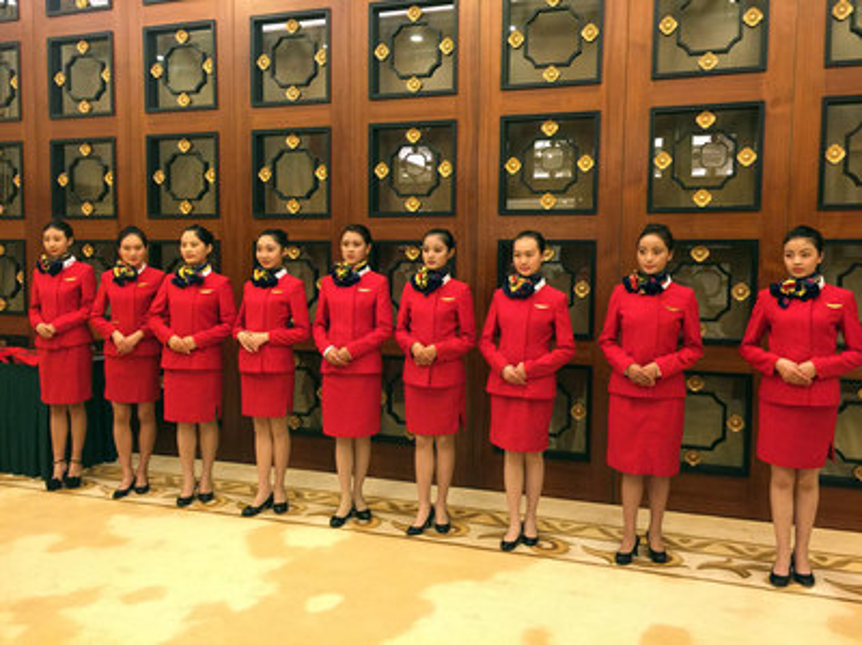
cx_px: 431
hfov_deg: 61.7
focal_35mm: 29
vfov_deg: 48.1
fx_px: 721
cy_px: 322
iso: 100
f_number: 2.2
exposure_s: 1/10
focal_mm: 4.15
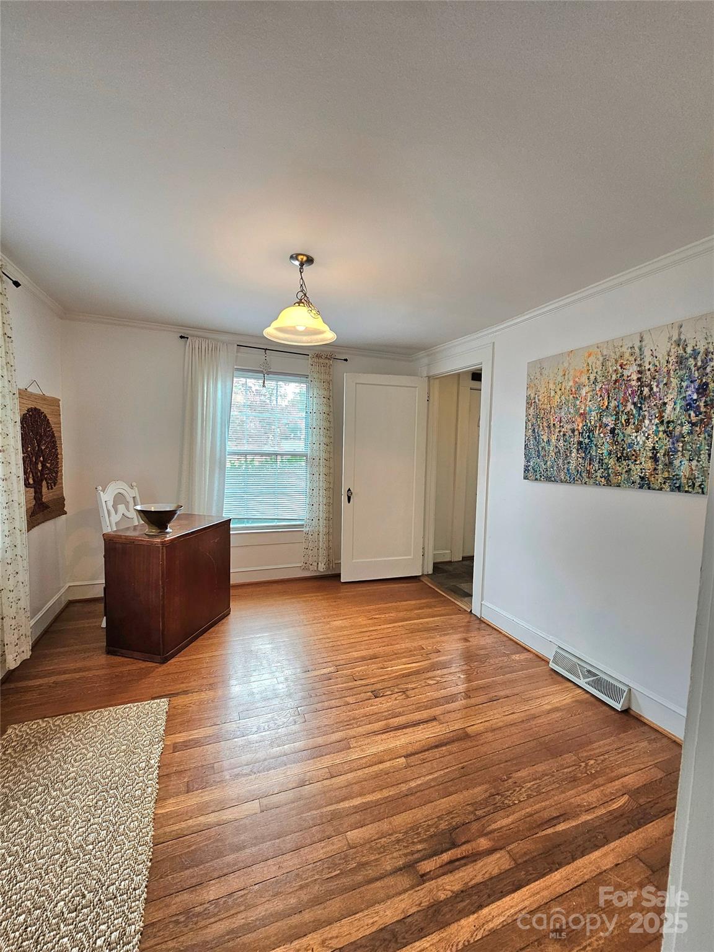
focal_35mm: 13
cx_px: 357
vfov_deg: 106.2
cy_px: 476
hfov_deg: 89.9
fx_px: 358
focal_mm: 2.2
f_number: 2.2
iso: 80
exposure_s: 1/60.2
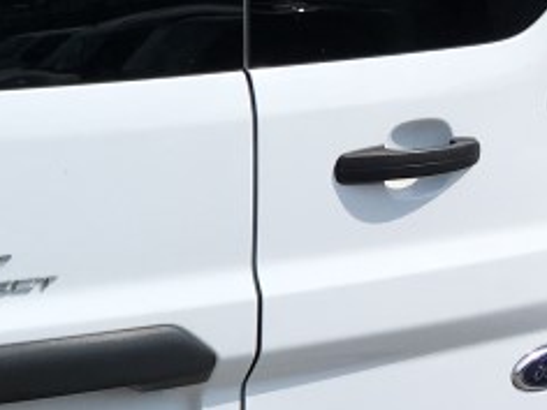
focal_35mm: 126
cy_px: 290
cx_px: -229
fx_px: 1991
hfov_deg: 14.7
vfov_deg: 11.7
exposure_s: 1/2404
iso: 25
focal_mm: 4.15
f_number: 2.2
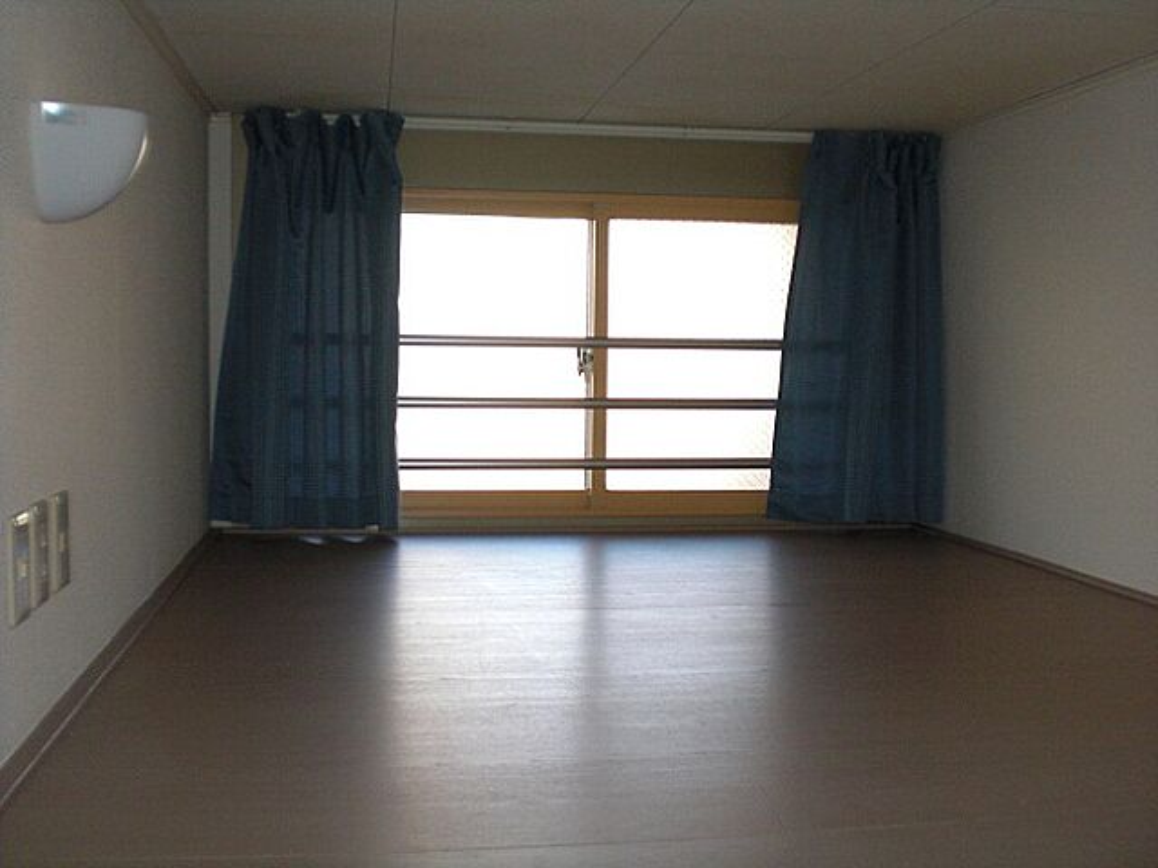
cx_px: 579
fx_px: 1271
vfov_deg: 37.7
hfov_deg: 49.0
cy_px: 434
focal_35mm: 38
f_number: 3.1
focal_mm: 6.3
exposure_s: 1/100
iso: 200
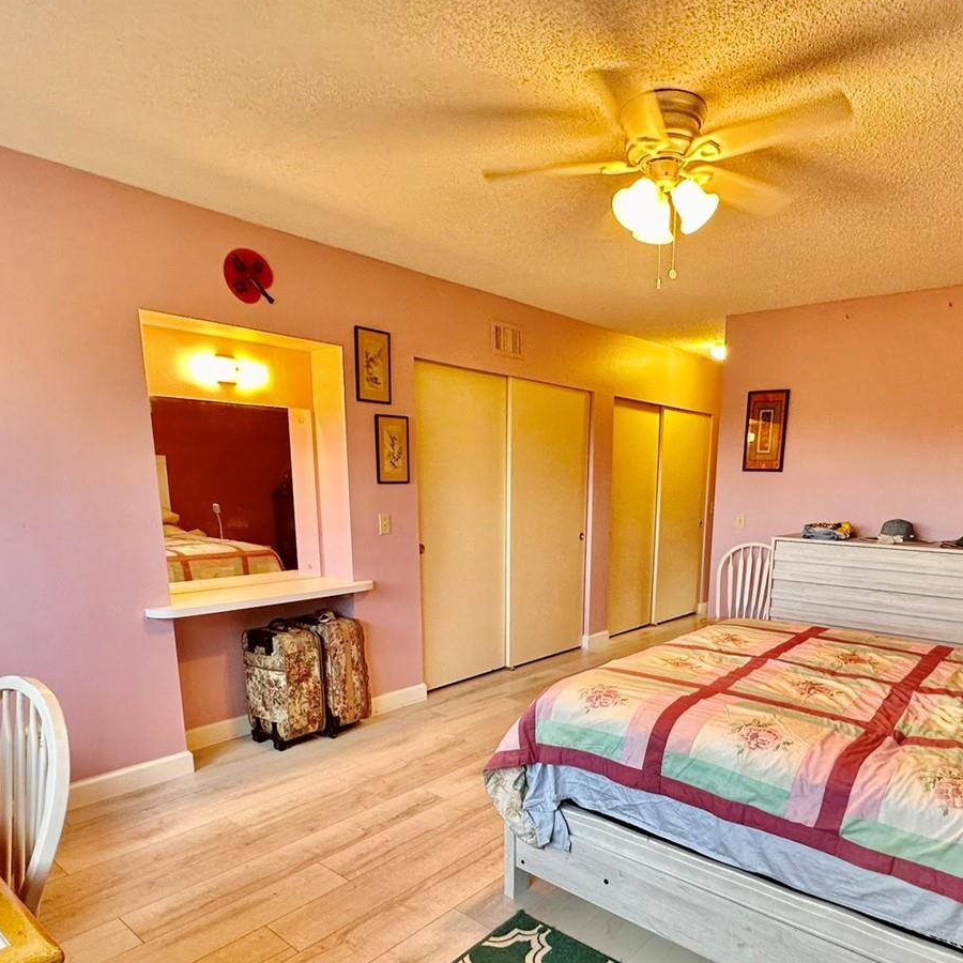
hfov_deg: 69.2
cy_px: 630
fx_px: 692
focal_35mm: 22
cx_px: 561
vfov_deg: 68.0
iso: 200
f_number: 2.2
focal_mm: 2.22
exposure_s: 1/60
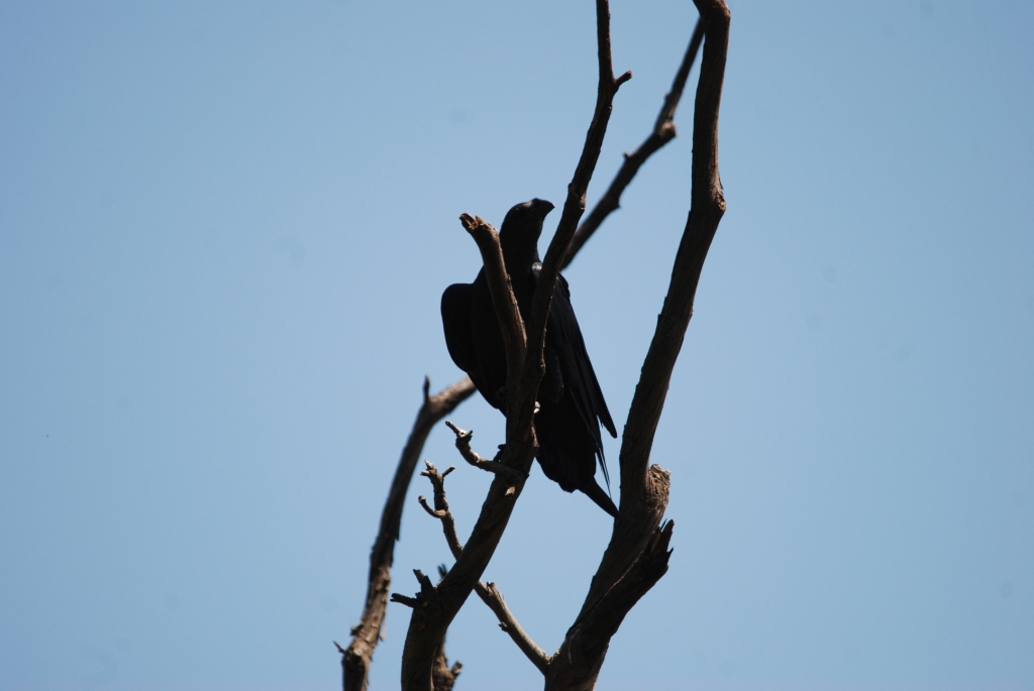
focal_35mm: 750
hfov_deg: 2.7
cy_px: 346
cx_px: 517
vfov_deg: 1.8
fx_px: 21563
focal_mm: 500
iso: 220
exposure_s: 1/500
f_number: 6.3
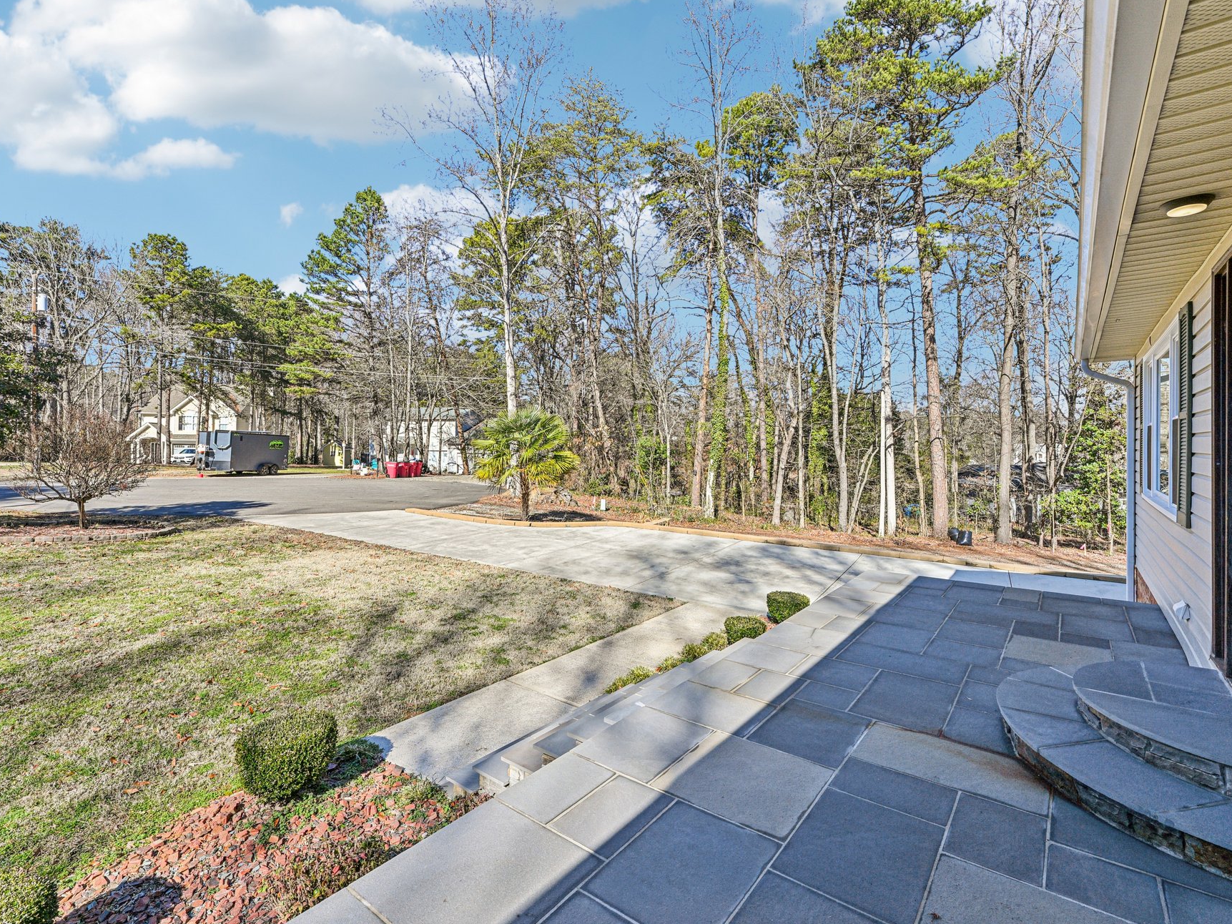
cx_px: 631
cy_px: 452
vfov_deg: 78.1
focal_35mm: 16
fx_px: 569
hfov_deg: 94.5
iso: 100
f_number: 8
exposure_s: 1/250
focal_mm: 14
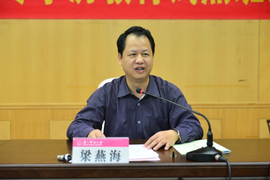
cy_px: 90
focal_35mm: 55
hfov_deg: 36.2
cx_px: 135
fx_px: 412
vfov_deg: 24.6
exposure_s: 1/250
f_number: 2.8
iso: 1400
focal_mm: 55
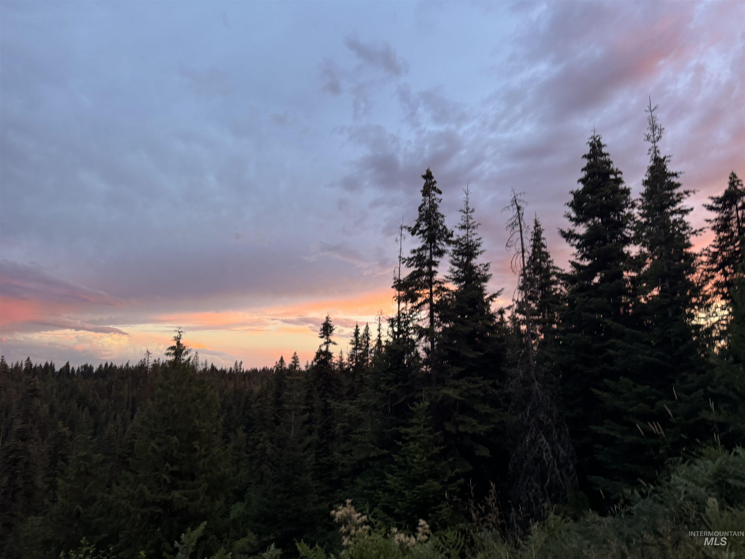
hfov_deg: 71.6
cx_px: 372
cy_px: 280
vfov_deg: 56.8
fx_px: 517
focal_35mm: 24
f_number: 1.78
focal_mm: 6.76
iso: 200
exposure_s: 1/67
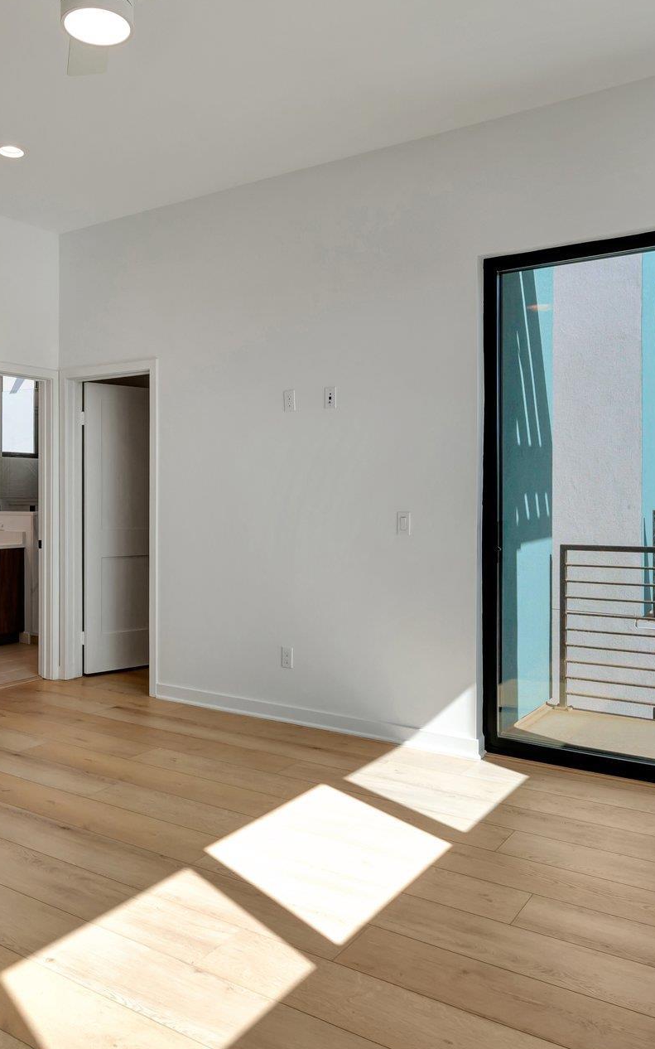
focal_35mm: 28
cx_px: 268
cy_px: 506
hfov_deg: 44.3
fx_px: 800
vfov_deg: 66.5
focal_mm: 17
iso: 400
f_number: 8
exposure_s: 1/200
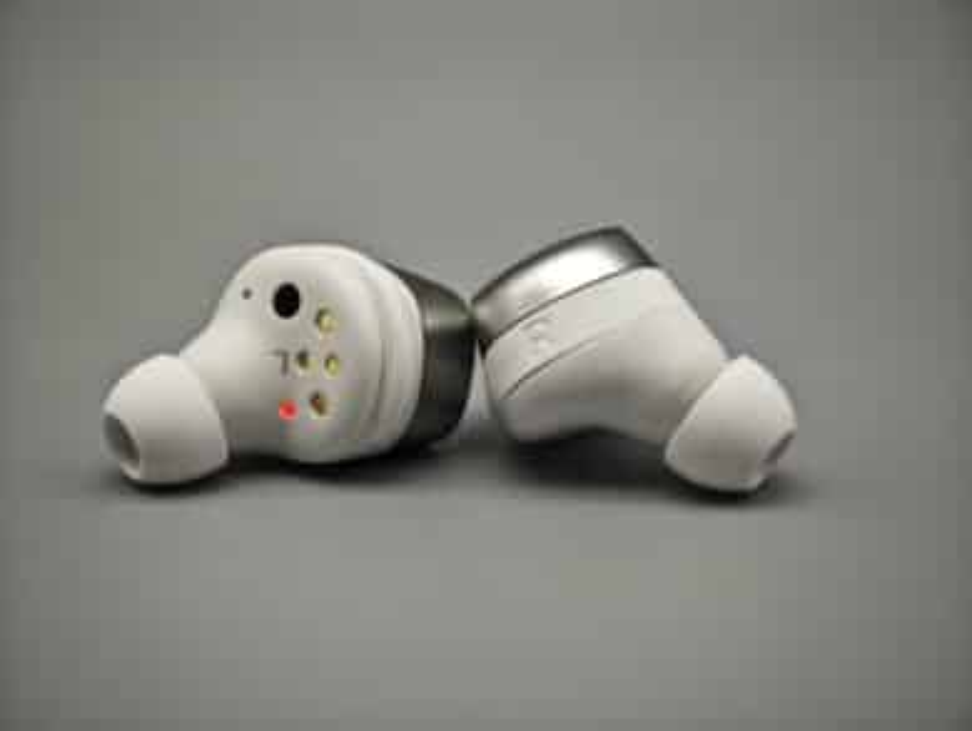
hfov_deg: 26.0
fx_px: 2107
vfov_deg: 19.7
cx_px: 486
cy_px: 366
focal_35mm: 75
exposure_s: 1/245
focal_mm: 12.28
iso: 50
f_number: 1.8
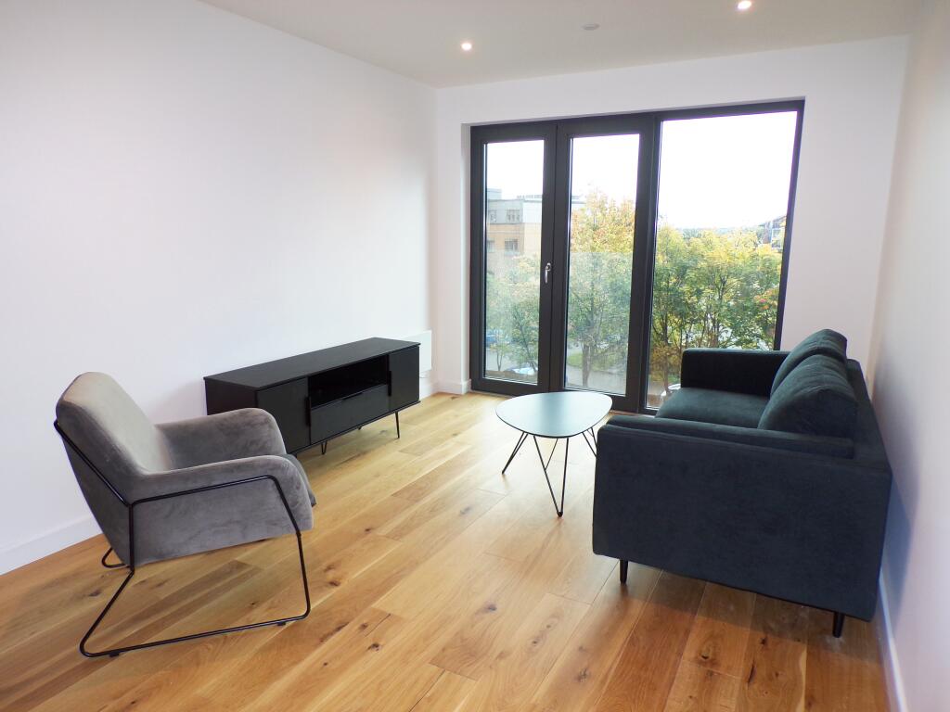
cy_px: 356
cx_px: 475
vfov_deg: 56.8
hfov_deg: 71.6
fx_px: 659
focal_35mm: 24
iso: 100
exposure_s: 1/45
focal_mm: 4.3
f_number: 3
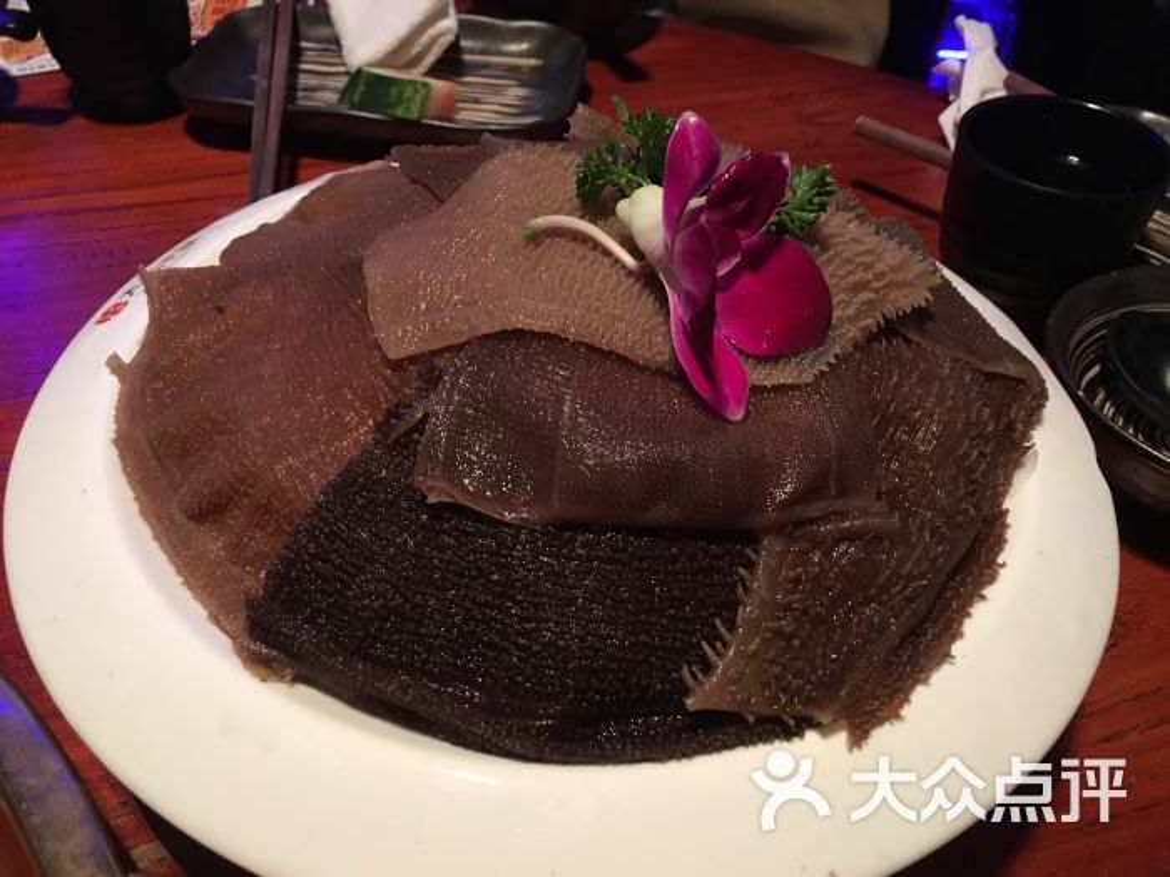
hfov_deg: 61.7
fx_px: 980
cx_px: 585
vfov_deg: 48.2
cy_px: 438
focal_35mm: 29
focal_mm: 4.15
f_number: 2.2
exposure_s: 1/20
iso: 200
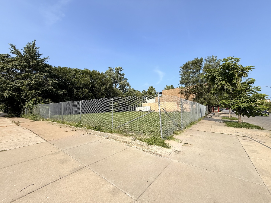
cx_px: 136
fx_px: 110
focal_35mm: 14
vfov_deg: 85.7
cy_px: 102
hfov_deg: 102.1
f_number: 2.2
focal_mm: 2.22
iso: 50
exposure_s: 1/1901
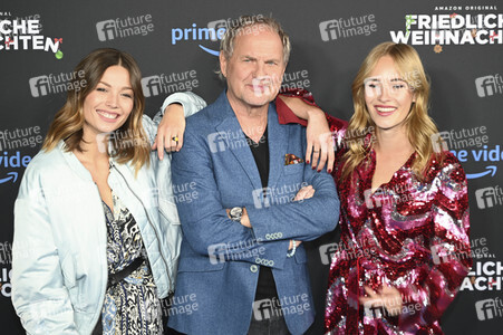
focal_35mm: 72
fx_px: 1005
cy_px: 168
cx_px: 252
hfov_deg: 28.1
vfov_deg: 18.9
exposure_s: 1/125
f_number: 2.8
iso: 500
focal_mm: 72
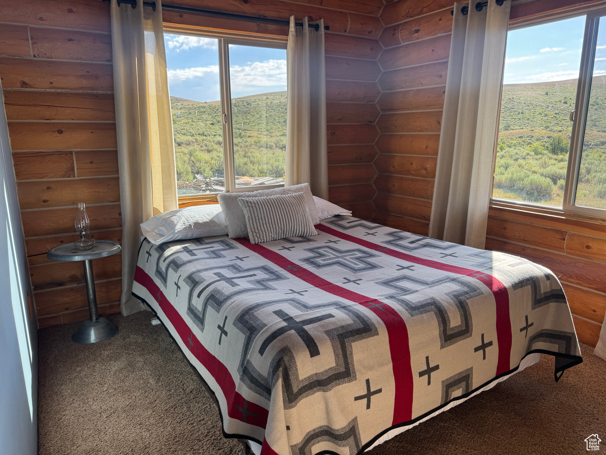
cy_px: 228
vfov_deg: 56.8
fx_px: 420
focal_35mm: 24
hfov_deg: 71.6
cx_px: 303
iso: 80
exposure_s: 1/436
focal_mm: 6.76
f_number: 1.78
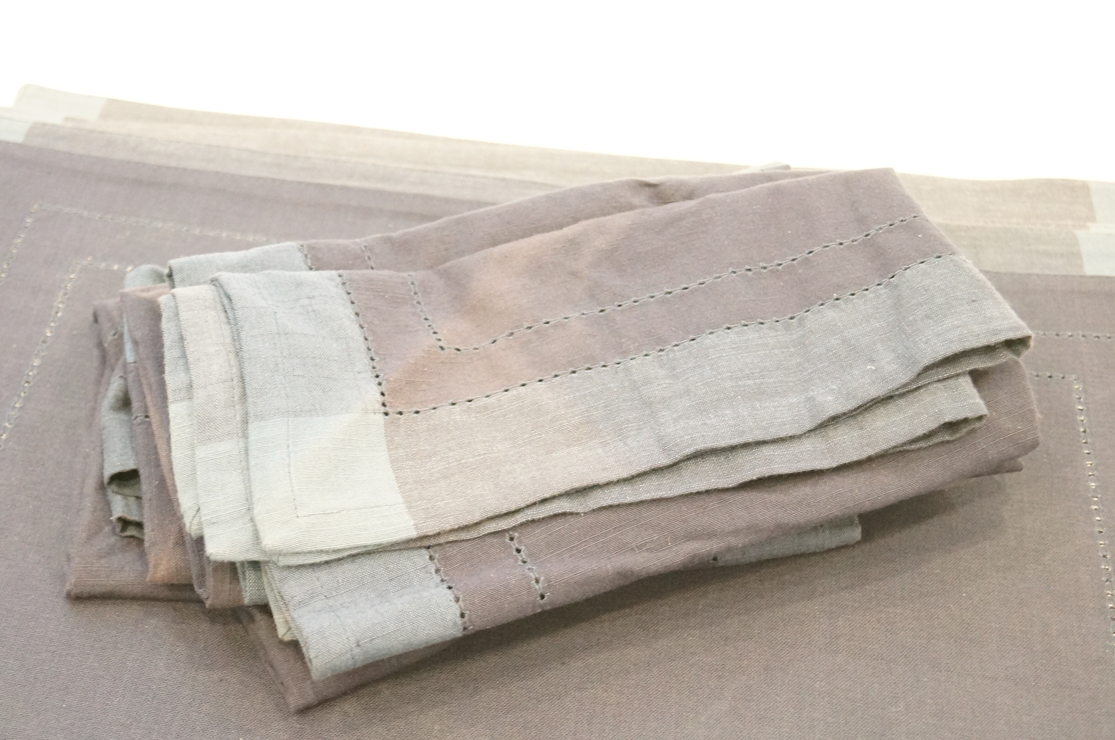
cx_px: 558
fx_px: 1855
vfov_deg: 22.5
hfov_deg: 33.4
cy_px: 370
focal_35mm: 60
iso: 3200
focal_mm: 40
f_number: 5
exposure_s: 1/10
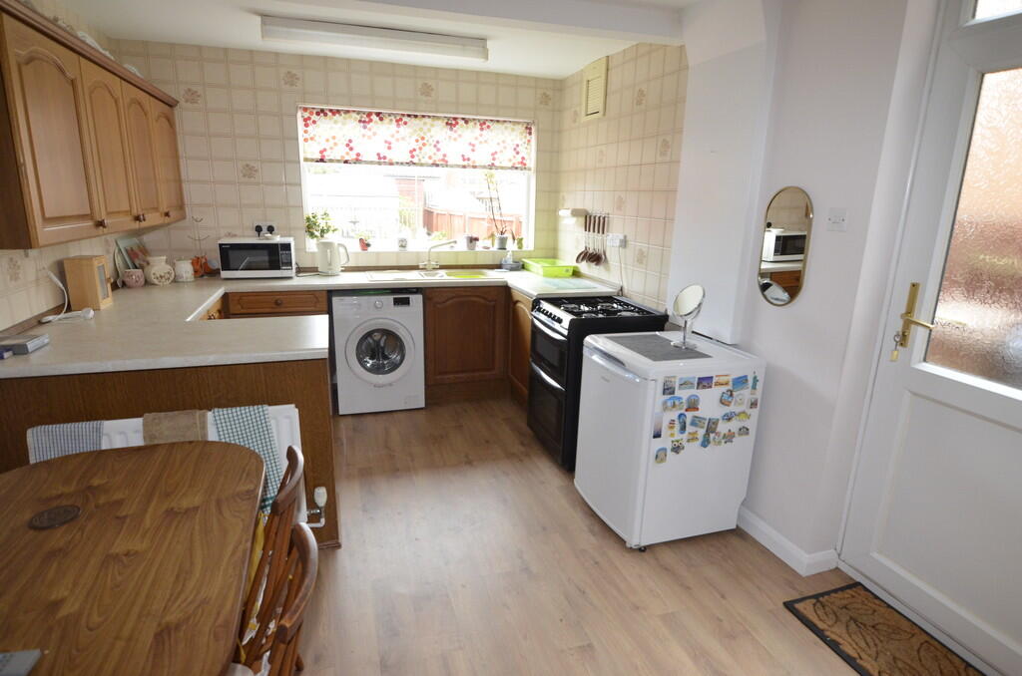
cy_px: 338
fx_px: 552
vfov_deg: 63.0
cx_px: 511
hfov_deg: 85.5
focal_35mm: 20
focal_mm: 13
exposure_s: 1/60
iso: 1600
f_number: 4
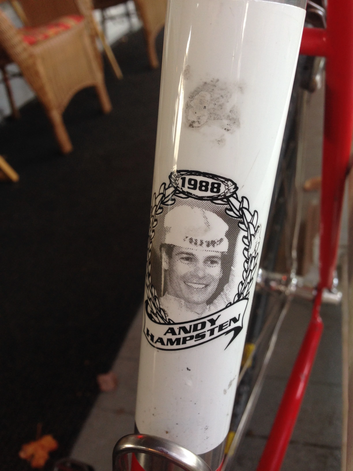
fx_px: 449
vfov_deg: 55.4
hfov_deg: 42.9
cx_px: 176
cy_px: 236
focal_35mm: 33
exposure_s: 1/40
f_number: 2.4
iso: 50
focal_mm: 4.12
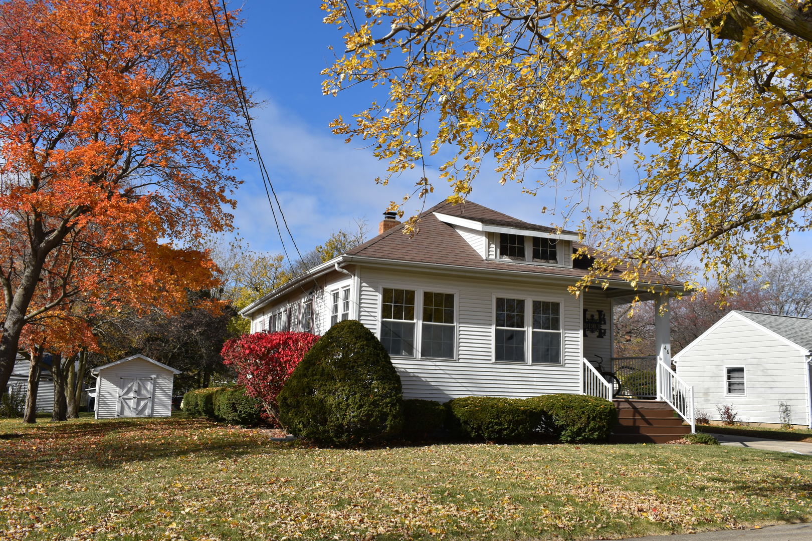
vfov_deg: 40.0
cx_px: 406
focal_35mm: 33
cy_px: 270
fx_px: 744
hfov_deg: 57.2
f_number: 8
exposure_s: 1/250
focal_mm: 22
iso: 100
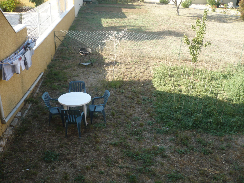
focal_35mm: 35
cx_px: 122
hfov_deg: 52.6
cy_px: 92
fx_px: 247
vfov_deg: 40.7
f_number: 2.8
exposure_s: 1/250
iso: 100
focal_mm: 5.8
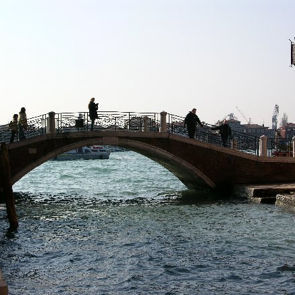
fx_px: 800
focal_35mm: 83
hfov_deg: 20.9
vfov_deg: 20.9
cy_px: 147
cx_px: 132
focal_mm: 17.8
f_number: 7.4
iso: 50
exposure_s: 1/162
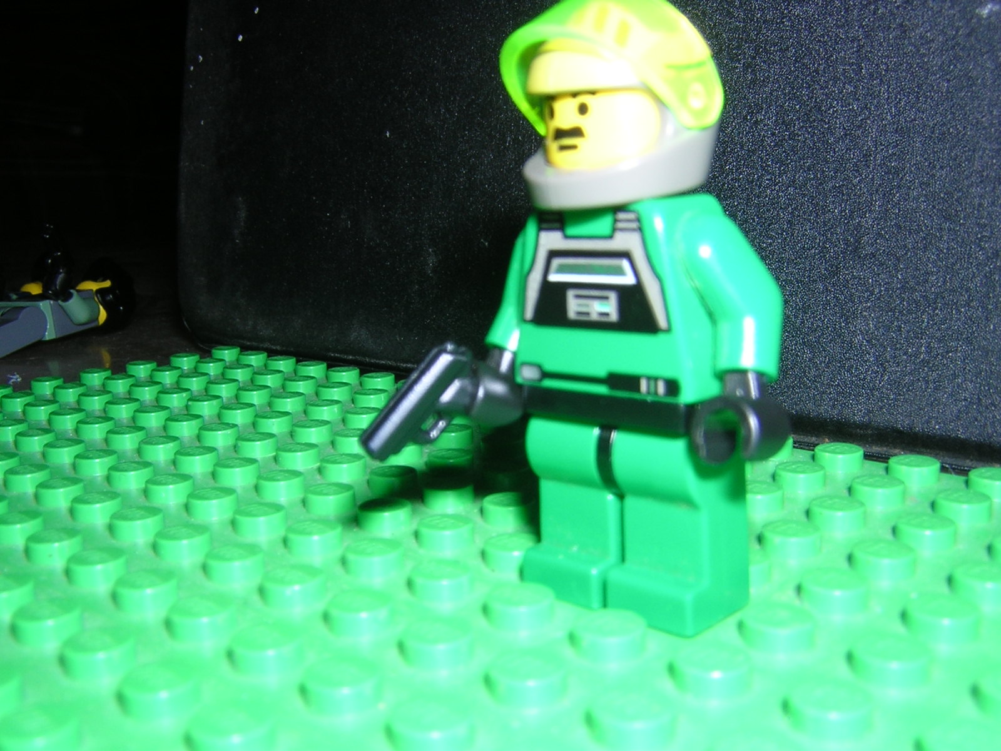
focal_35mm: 36
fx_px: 1041
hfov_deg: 51.4
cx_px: 500
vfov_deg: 39.7
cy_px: 376
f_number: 5.2
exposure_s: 1/60.1
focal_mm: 4.7
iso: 100
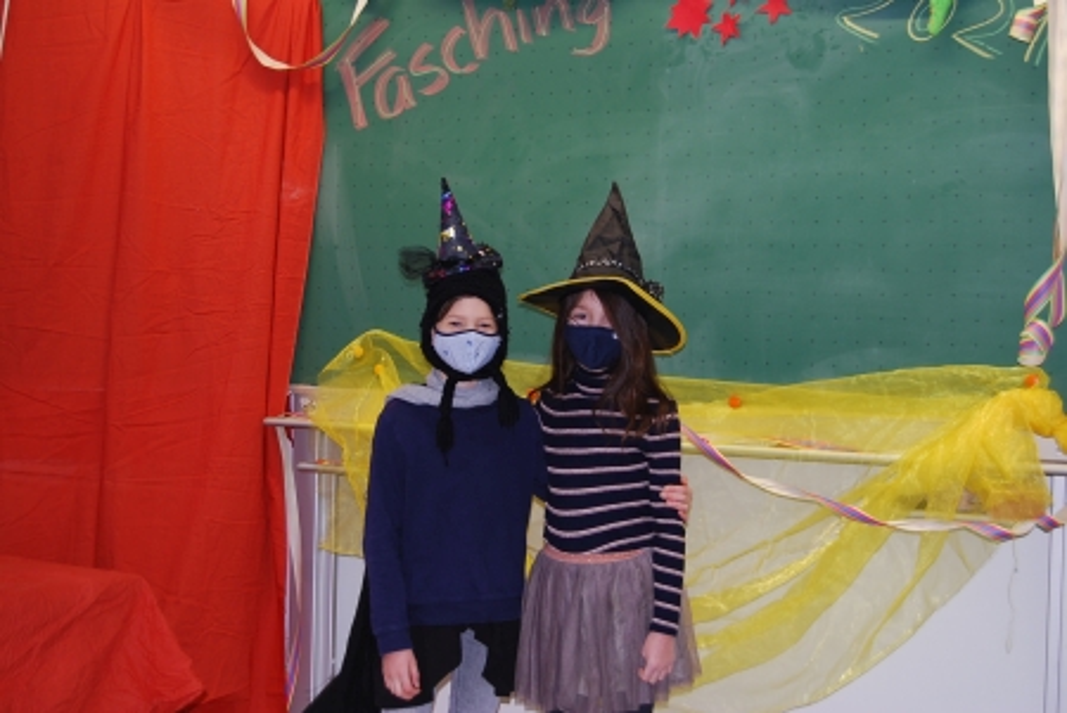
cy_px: 356
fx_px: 1691
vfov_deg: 23.8
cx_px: 534
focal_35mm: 57
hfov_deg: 35.0
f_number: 5
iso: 200
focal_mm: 38
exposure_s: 1/60
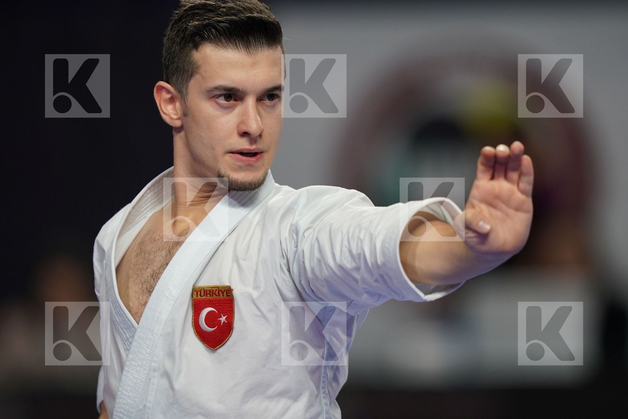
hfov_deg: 3.4
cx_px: 314
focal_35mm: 600
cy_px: 210
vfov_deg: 2.3
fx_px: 10466
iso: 800
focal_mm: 400
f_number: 2.8
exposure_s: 1/500
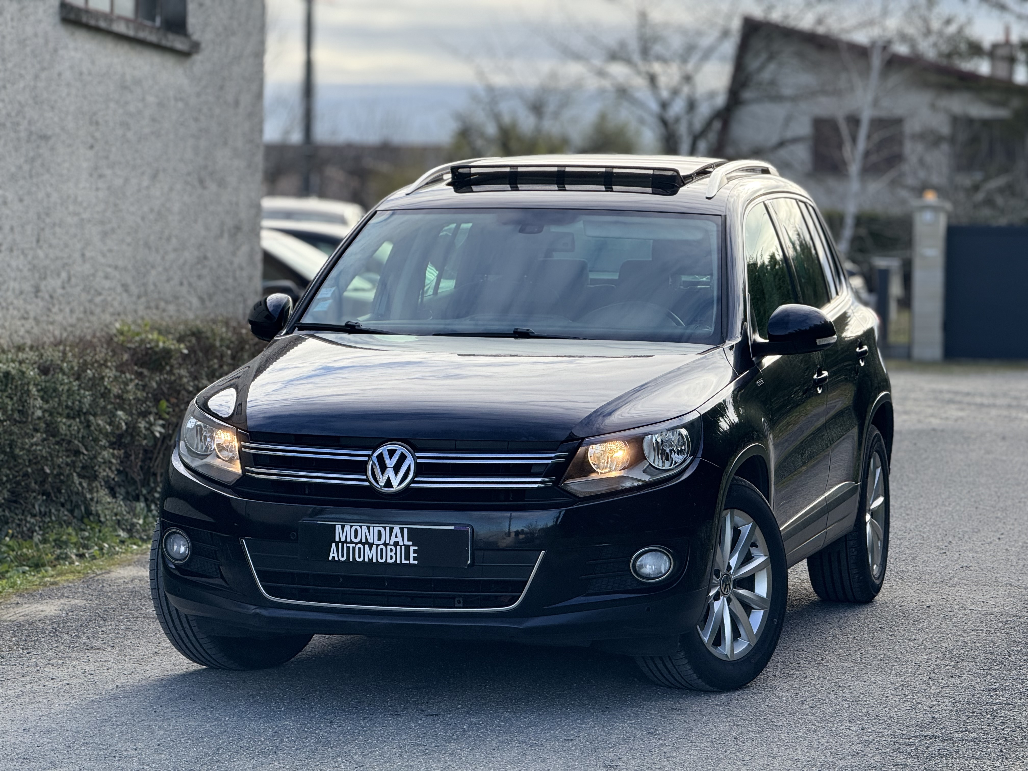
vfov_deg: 12.3
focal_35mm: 120
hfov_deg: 16.4
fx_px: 3564
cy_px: 386
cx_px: 514
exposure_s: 1/601
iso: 64
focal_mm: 15.66
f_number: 2.8
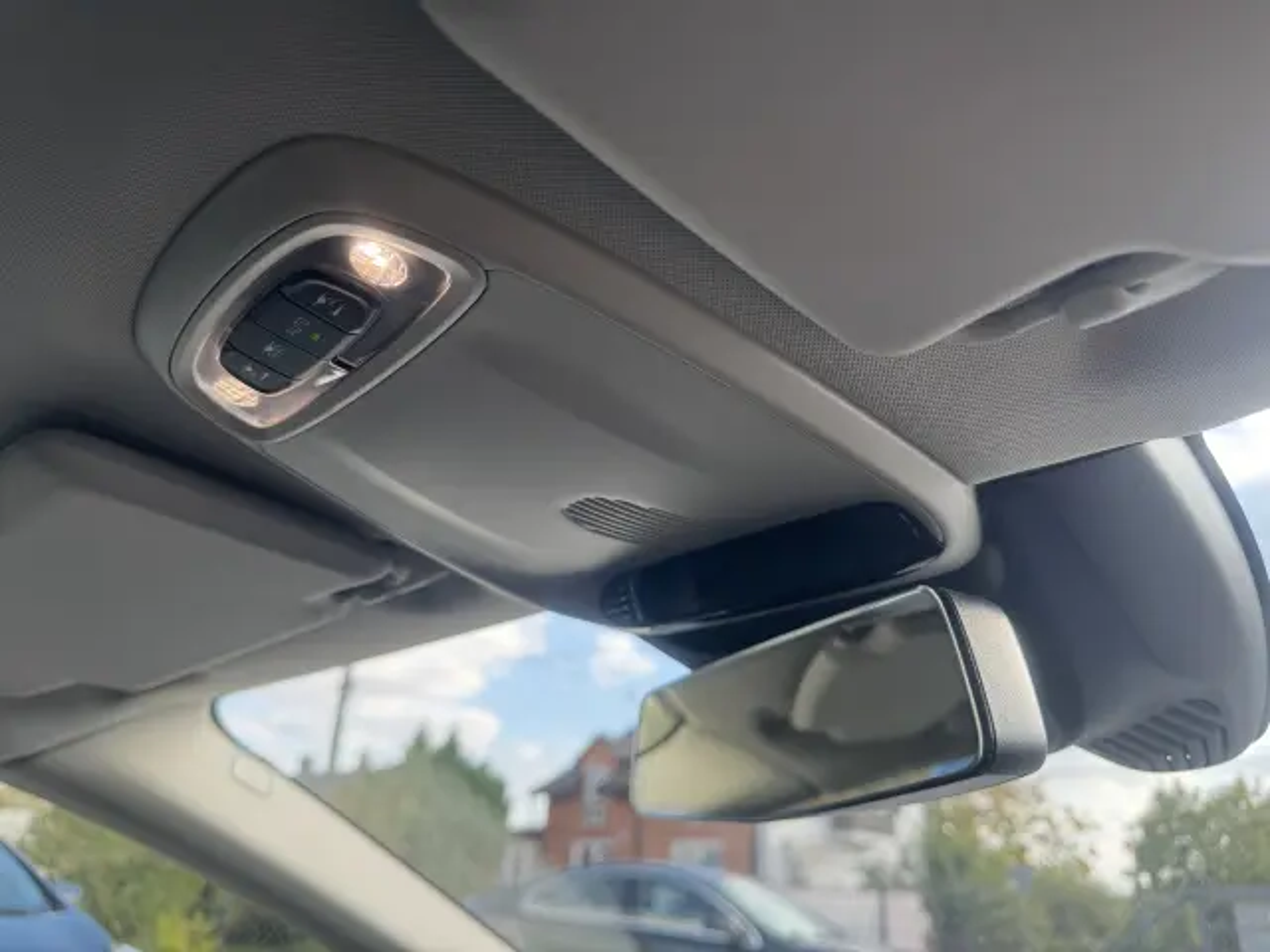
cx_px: 635
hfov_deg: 71.6
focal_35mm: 24
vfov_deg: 56.8
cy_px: 476
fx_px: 881
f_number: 1.78
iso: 80
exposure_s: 1/268
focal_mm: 6.76
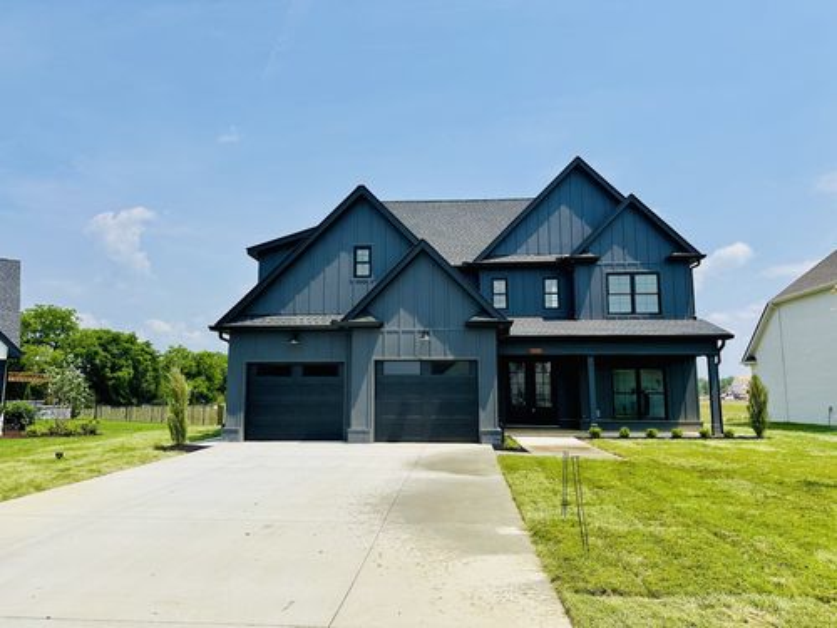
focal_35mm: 24
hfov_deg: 71.6
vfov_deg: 56.8
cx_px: 418
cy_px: 314
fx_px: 580
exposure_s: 1/7576
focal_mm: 6.86
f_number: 1.78
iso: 80
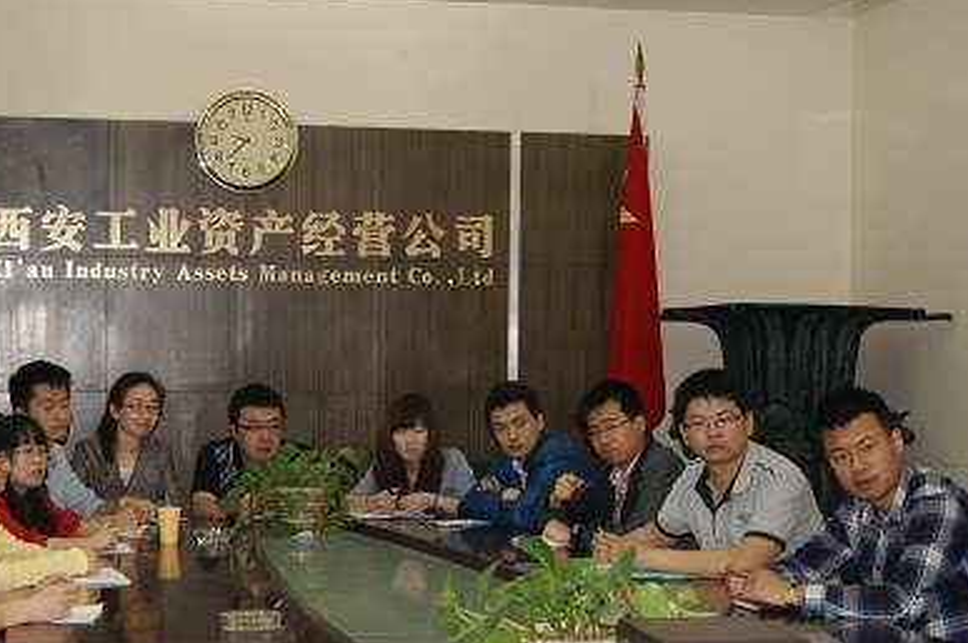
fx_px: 1719
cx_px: 335
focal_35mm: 64
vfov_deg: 21.1
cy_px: 408
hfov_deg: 31.2
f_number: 5.6
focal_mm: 30
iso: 400
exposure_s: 1/60
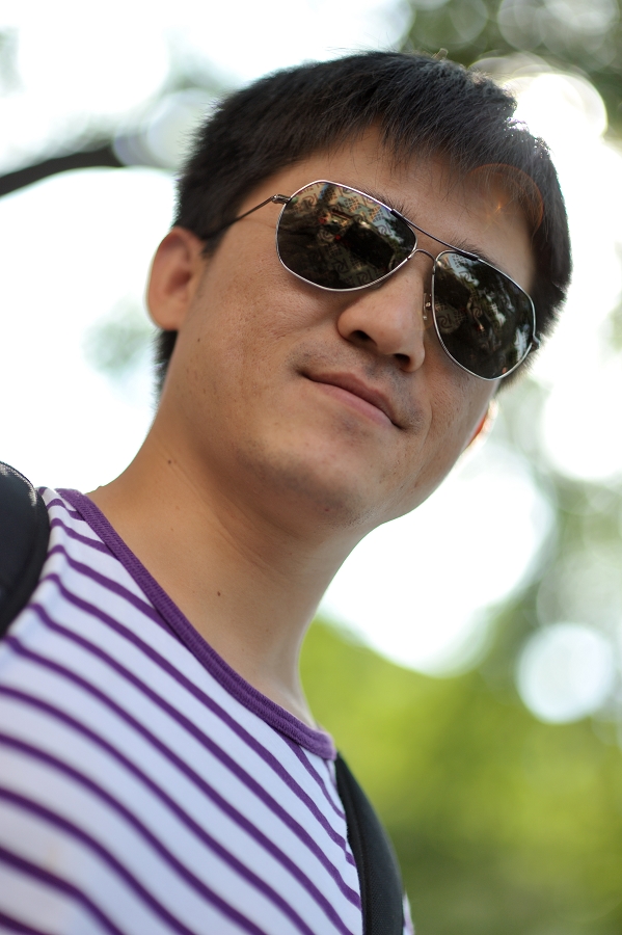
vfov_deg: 23.9
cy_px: 468
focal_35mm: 85
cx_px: 311
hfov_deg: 16.1
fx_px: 2205
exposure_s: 1/2500
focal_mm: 85
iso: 400
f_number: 1.4
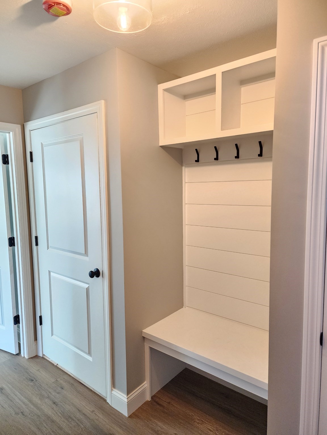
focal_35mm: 23
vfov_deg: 73.9
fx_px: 290
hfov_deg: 58.9
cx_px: 164
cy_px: 218
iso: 640
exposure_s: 1/120
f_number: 1.8
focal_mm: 6.4
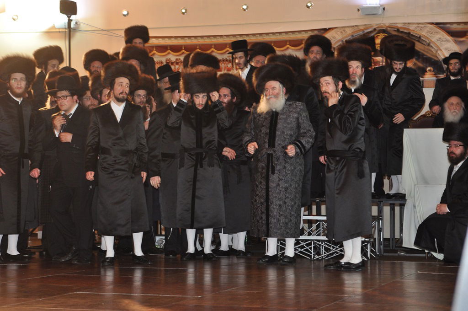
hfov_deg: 24.6
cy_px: 156
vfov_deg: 16.5
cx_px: 234
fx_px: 1071
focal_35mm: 82
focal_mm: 55
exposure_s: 1/60
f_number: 5.6
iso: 640
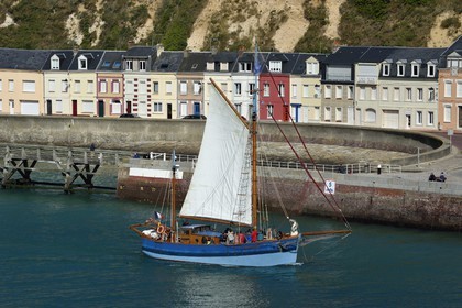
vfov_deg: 6.9
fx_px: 2566
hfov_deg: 10.3
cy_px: 154
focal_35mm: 200
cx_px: 231
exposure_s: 1/640
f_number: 11
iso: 200
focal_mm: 200
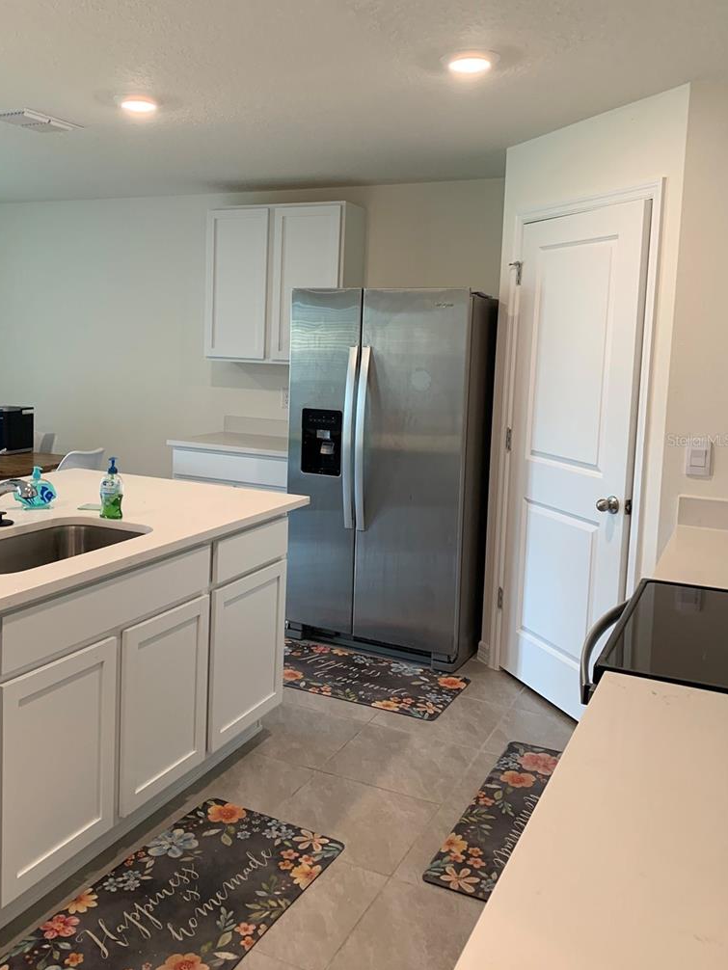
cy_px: 440
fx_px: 869
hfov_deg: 45.3
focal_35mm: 31
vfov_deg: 58.2
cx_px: 302
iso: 80
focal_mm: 4.25
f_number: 1.8
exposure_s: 1/60
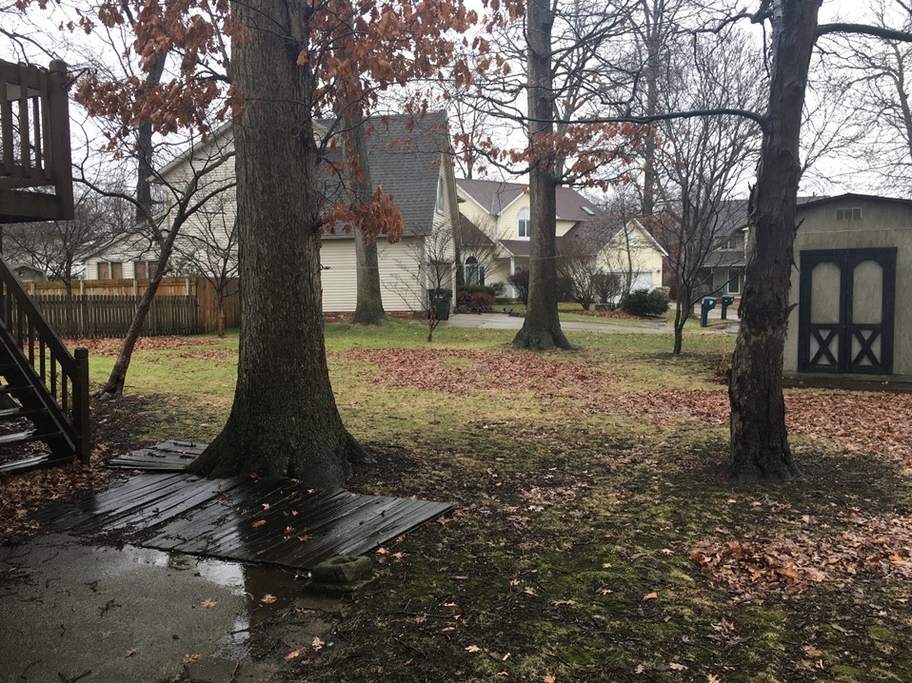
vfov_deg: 45.4
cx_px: 436
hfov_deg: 58.3
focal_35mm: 31
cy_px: 363
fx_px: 817
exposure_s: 1/120
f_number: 2.2
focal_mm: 4.15
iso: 40
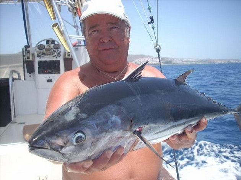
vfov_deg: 38.6
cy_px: 90
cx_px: 120
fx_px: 257
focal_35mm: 37
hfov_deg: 50.2
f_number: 5.6
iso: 64
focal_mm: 6.2
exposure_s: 1/155
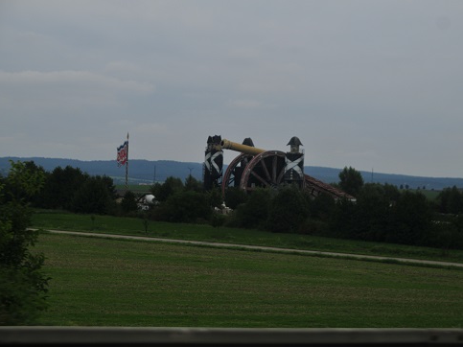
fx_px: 1097
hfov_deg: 23.8
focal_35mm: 82
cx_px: 246
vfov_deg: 18.0
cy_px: 174
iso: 200
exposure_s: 1/640
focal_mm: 50
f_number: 4
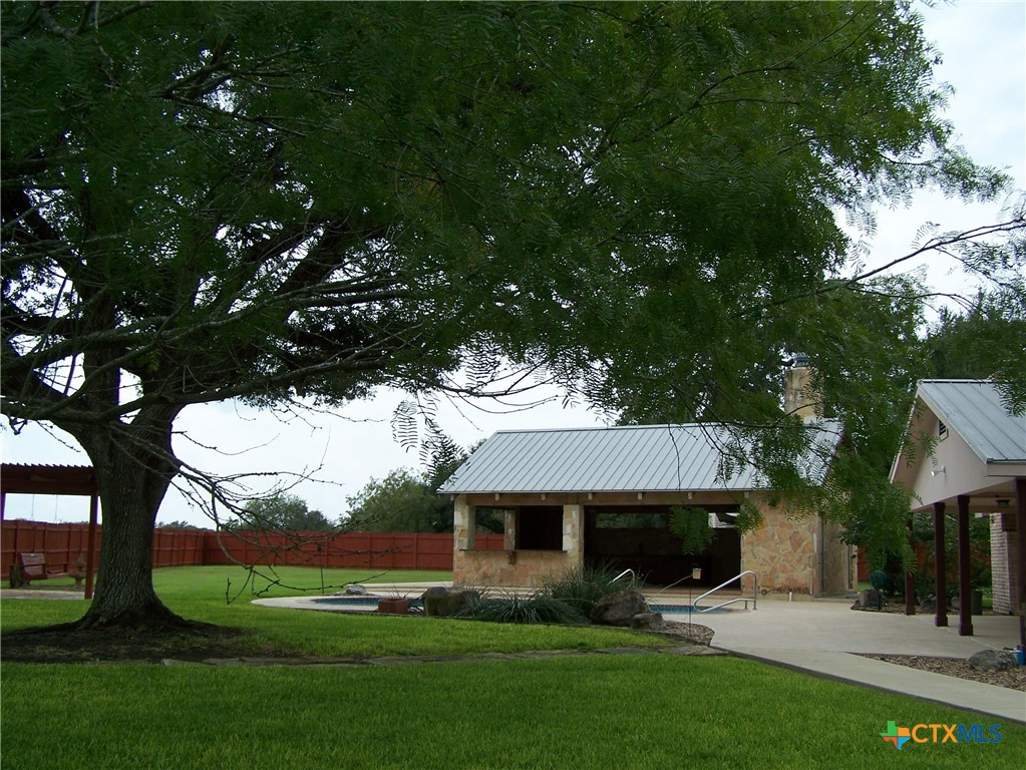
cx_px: 513
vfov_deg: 37.7
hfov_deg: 49.0
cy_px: 385
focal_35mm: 38
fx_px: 1127
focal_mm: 6.3
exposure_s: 1/800
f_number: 4
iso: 80
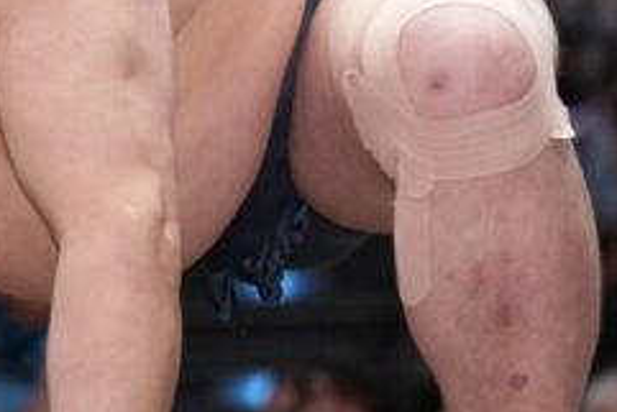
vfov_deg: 3.6
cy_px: 24
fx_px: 6636
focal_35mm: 387
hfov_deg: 5.3
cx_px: 49
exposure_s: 1/500
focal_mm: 91
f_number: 2.8
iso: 1250
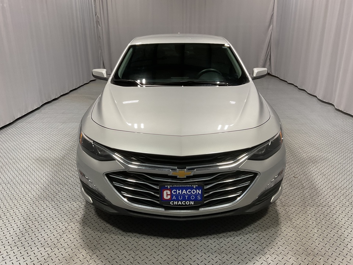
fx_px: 296
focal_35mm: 29
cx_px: 176
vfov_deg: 48.2
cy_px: 132
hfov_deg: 61.7
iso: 50
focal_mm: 3
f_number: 1.8
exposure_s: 1/120
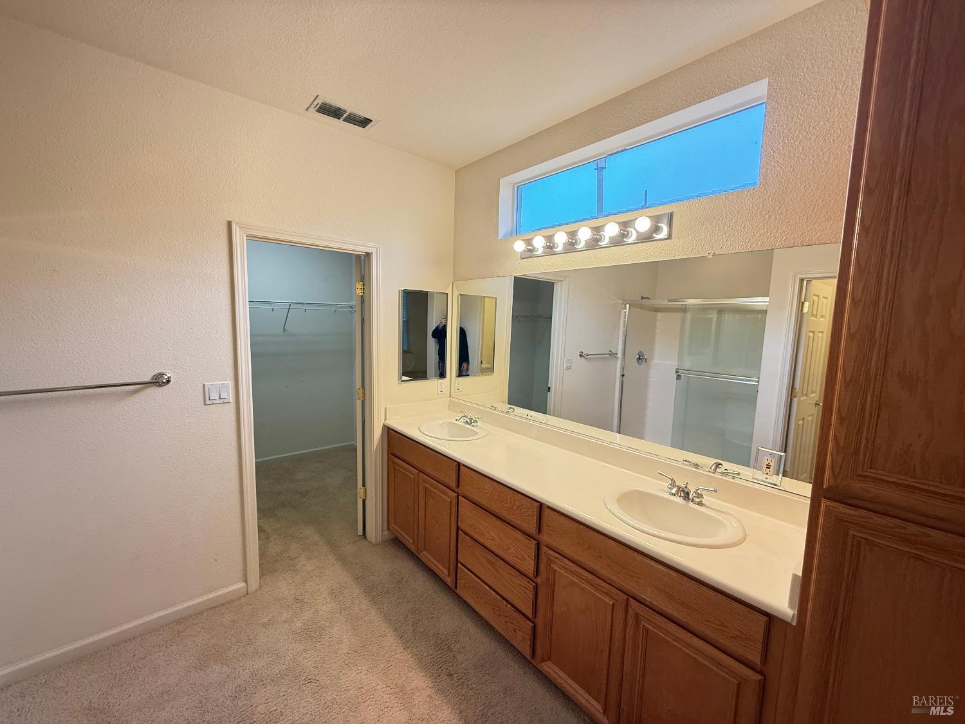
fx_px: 390
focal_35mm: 14
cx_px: 482
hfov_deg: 102.1
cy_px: 362
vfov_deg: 85.7
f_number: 2.2
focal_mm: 2.22
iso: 400
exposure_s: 1/120
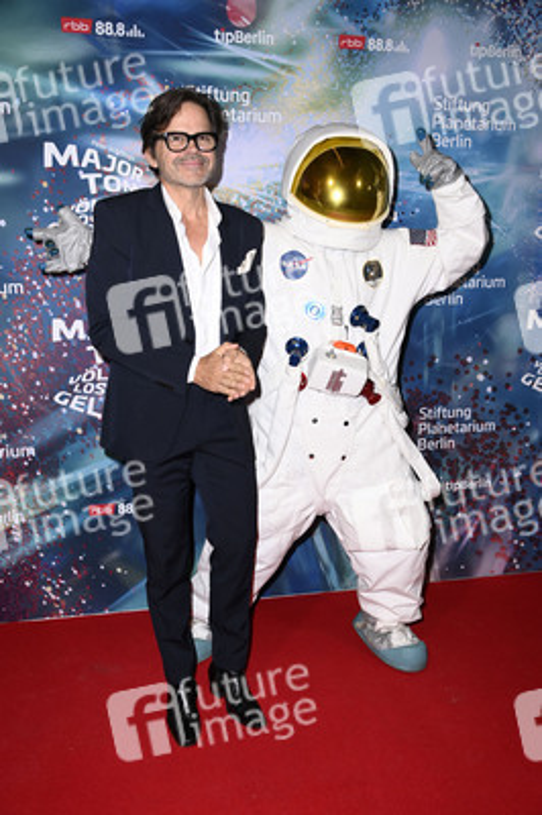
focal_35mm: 34
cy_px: 408
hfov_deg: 38.8
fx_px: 769
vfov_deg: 55.8
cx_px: 271
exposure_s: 1/160
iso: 500
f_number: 5.6
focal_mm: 34
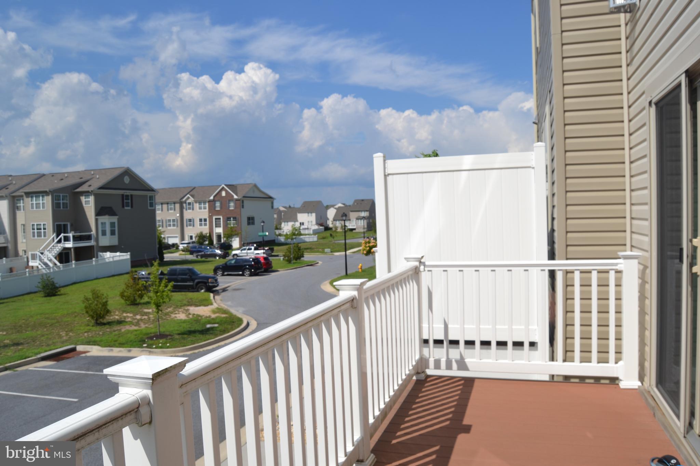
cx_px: 350
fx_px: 525
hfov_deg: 67.4
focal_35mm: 27
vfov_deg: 47.9
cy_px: 233
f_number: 10
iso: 100
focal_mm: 18
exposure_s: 1/400
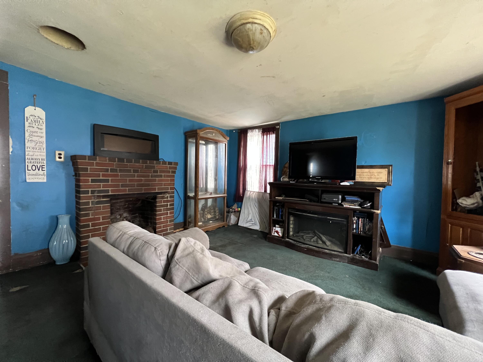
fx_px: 181
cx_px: 242
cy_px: 181
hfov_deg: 106.2
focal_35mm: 13
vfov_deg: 89.9
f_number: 1.8
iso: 800
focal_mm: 1.57
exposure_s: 1/60
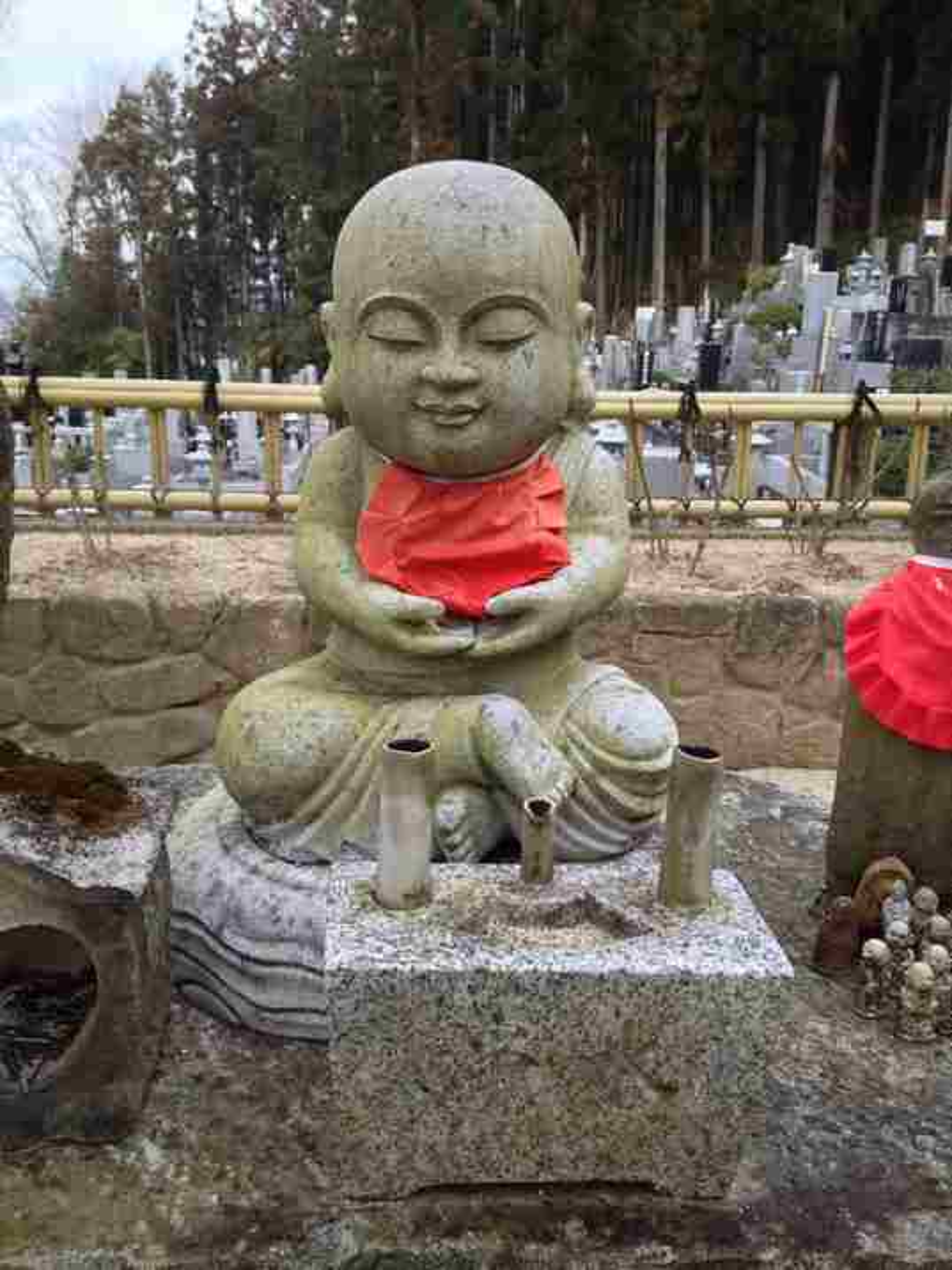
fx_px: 1283
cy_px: 635
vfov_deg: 52.6
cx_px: 476
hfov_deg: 40.7
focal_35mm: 35
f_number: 2.4
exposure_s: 1/206
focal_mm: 4.28
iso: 50
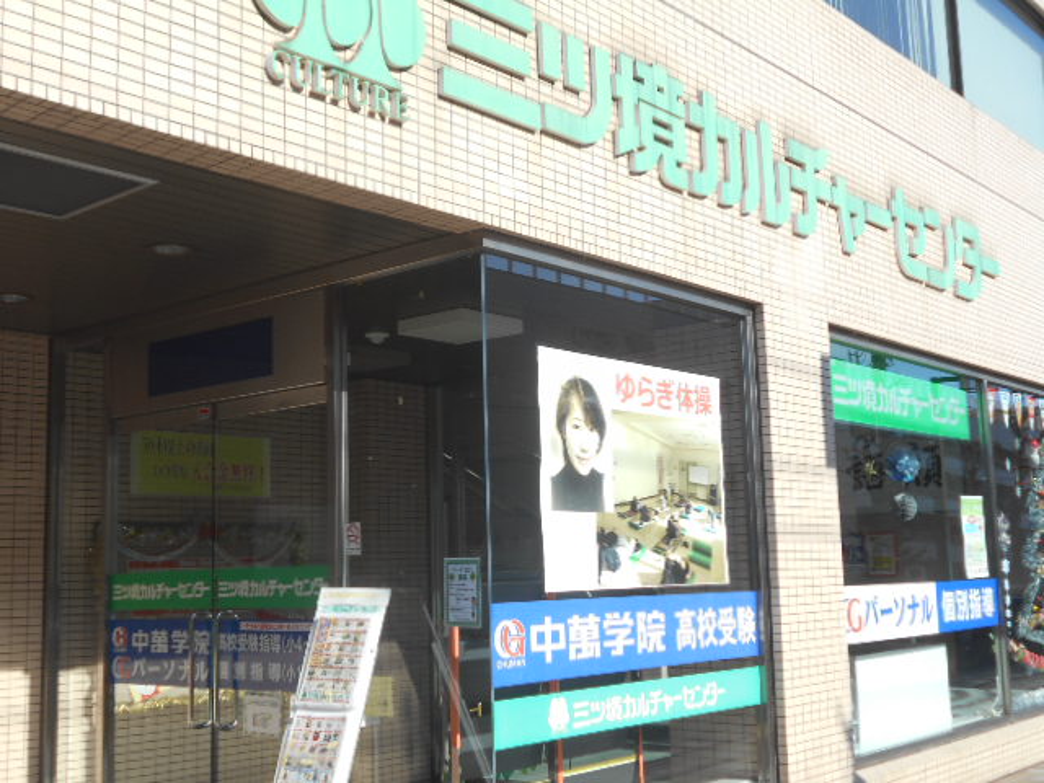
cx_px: 522
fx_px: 1327
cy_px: 392
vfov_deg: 32.9
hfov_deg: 42.9
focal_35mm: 44
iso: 80
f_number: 4.2
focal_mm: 7.7
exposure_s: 1/500
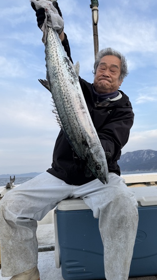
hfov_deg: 36.6
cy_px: 150
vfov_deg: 61.0
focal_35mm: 32
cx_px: 87
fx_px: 237
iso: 80
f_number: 1.78
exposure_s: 1/858
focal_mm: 6.76
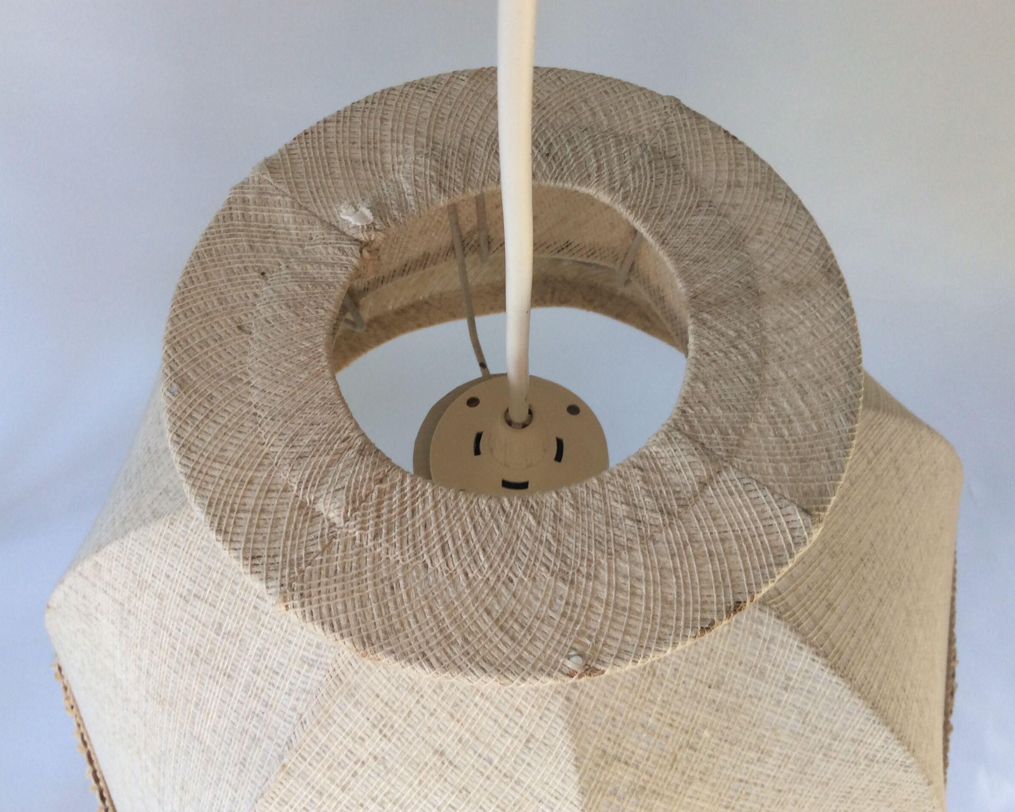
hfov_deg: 52.8
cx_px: 511
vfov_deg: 43.4
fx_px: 1021
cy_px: 406
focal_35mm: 34
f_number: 2.4
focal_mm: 3.3
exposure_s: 1/25
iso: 32
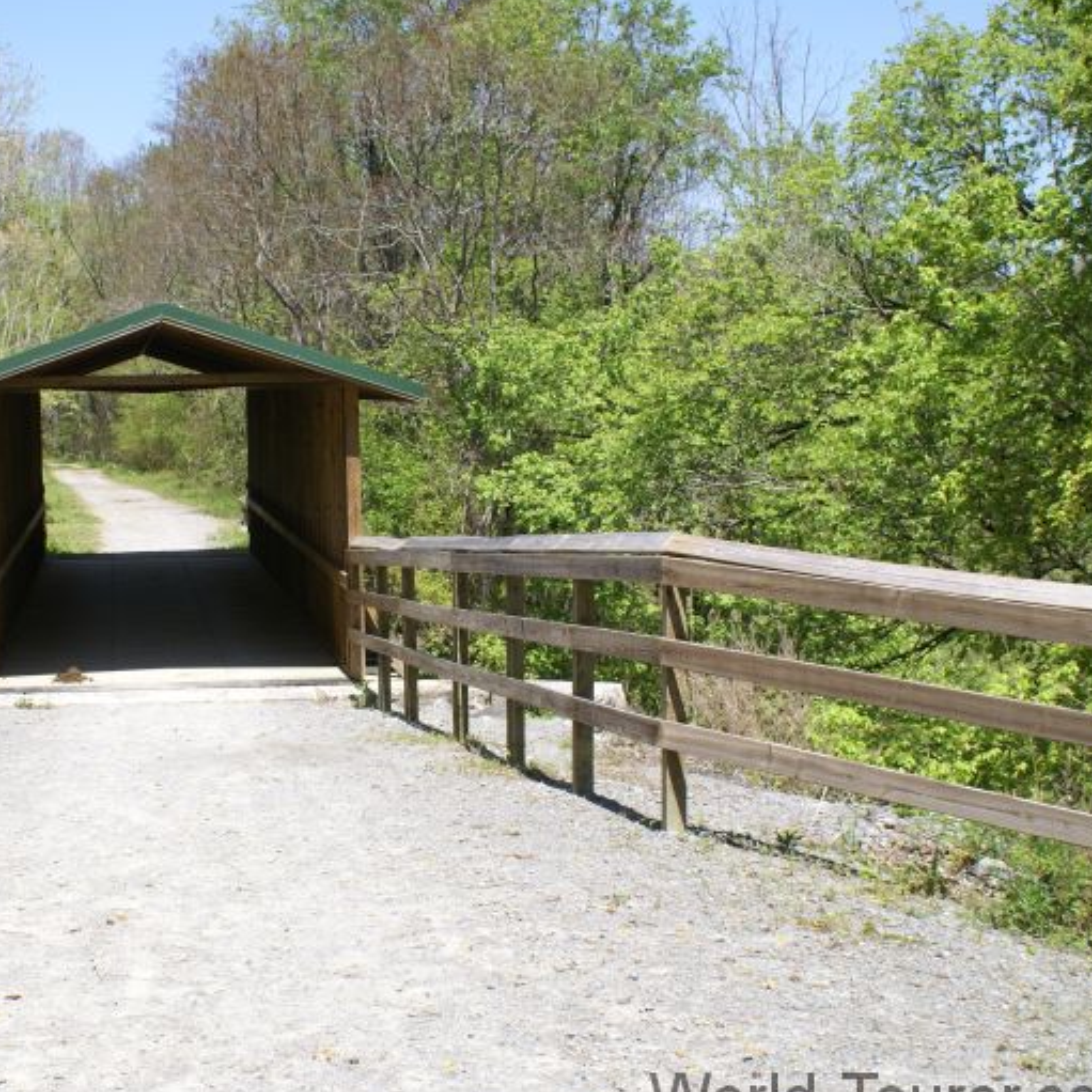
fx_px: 1856
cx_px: 299
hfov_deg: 32.3
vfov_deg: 32.8
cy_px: 562
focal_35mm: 52
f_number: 9
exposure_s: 1/125
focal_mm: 26
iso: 100
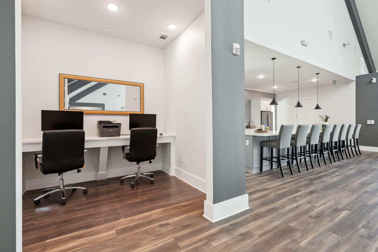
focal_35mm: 16
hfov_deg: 96.8
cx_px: 189
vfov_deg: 73.7
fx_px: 168
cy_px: 126
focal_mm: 16
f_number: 8
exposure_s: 1/10
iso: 400
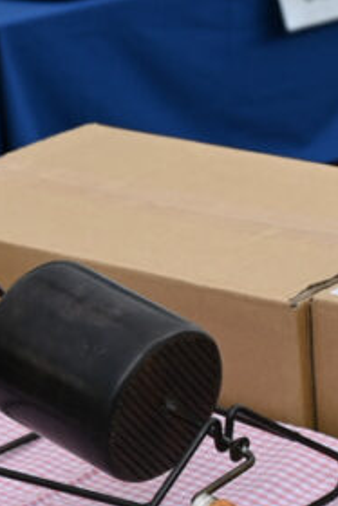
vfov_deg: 11.8
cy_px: 485
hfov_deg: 7.9
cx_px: 427
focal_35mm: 172
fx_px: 2419
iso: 140
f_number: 5.6
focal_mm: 47
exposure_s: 1/250
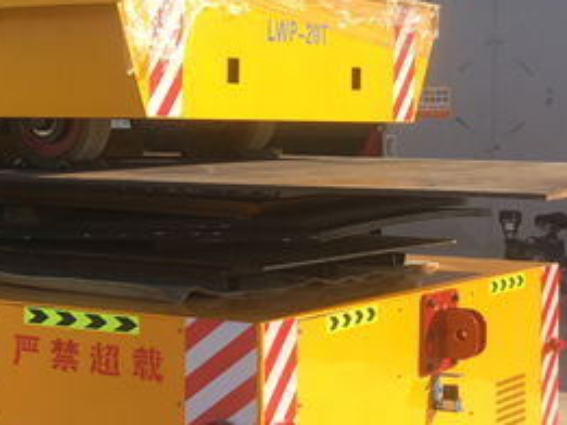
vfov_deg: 14.8
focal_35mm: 100
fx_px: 1639
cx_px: -217
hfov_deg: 18.0
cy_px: 136
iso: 25
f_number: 2.2
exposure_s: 1/916
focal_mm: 4.15
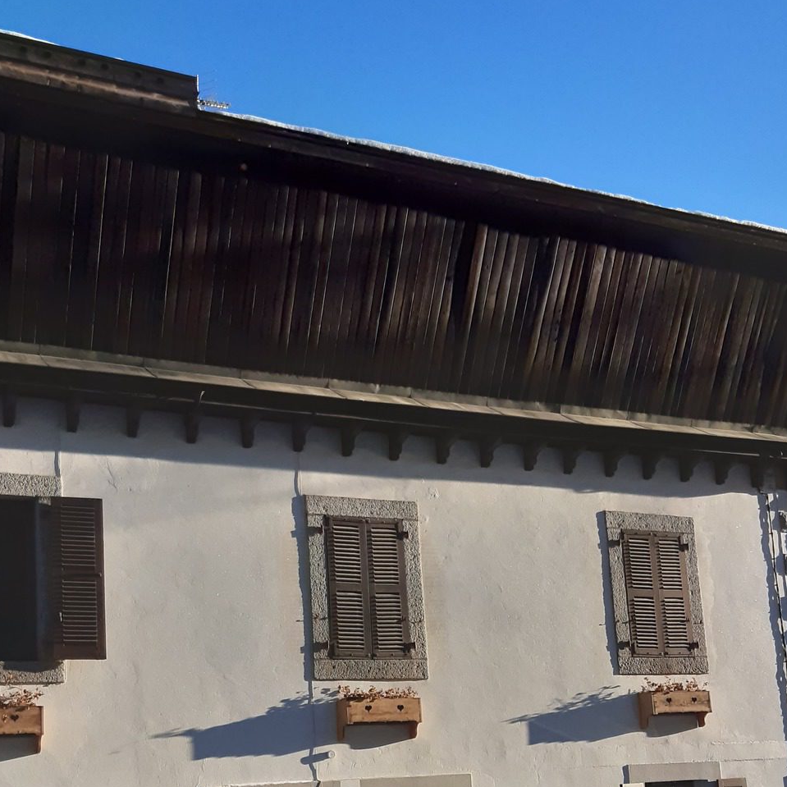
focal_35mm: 46
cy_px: 587
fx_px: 1183
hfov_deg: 36.8
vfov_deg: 36.0
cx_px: 402
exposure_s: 1/4237
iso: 40
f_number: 1.7
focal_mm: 3.92
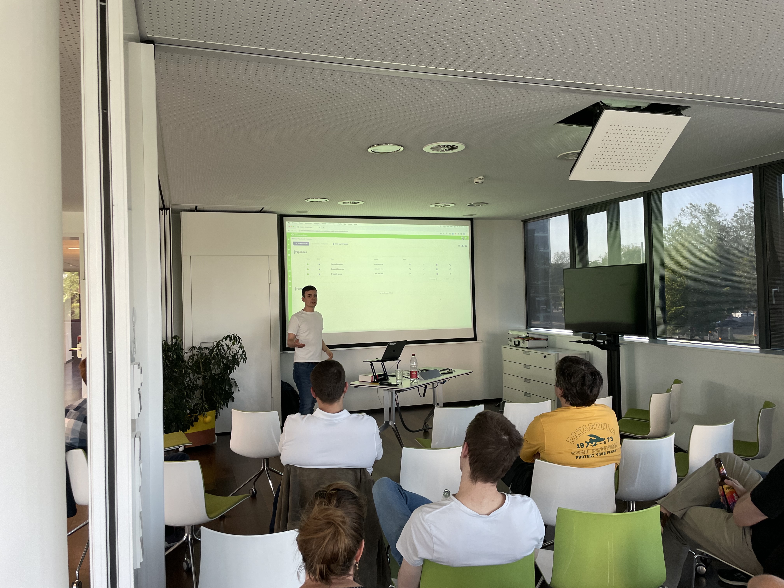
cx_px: 392
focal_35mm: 26
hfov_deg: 67.3
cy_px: 294
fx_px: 589
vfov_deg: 53.1
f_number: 1.6
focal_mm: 4.2
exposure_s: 1/121
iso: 125
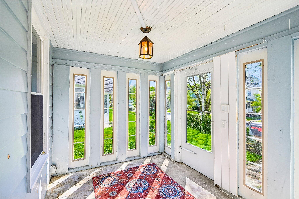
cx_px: 150
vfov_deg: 73.7
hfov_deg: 96.7
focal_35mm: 16
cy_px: 100
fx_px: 133
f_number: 4.8
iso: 400
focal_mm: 16
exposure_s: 1/250
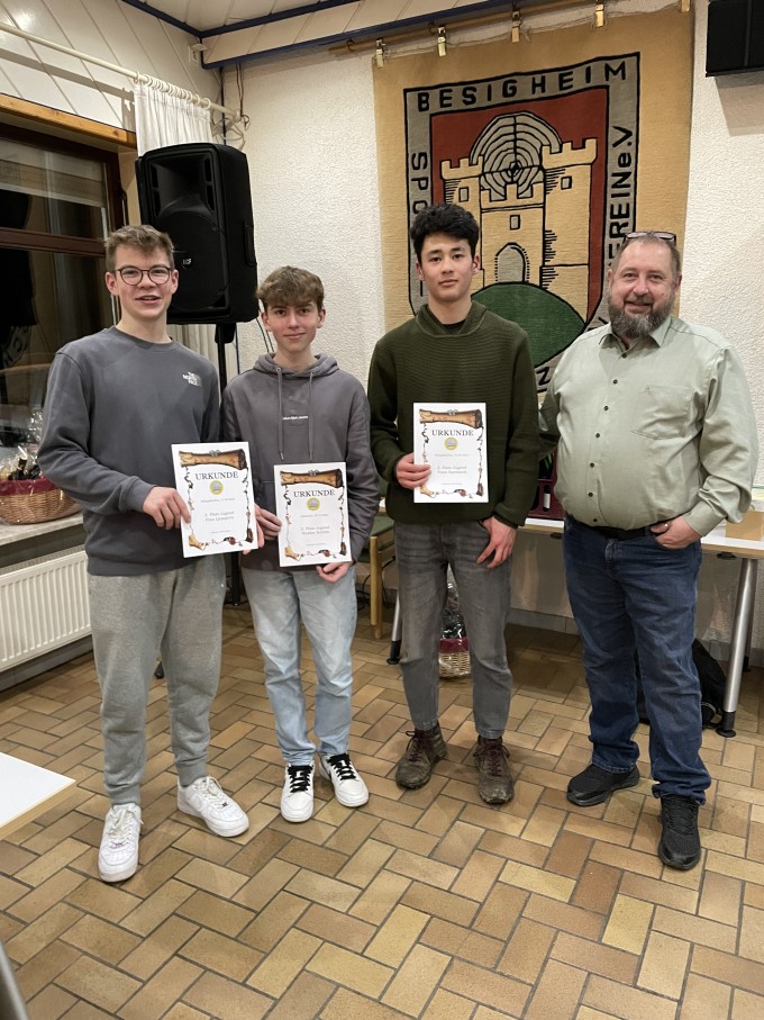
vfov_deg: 67.3
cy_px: 510
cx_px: 382
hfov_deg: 53.1
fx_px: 765
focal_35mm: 26
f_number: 1.6
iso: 500
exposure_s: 1/25
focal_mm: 4.2
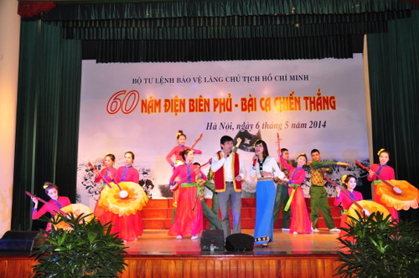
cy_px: 139
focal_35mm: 36
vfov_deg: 36.8
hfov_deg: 53.2
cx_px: 210
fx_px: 418
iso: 400
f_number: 5
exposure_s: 1/160
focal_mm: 24
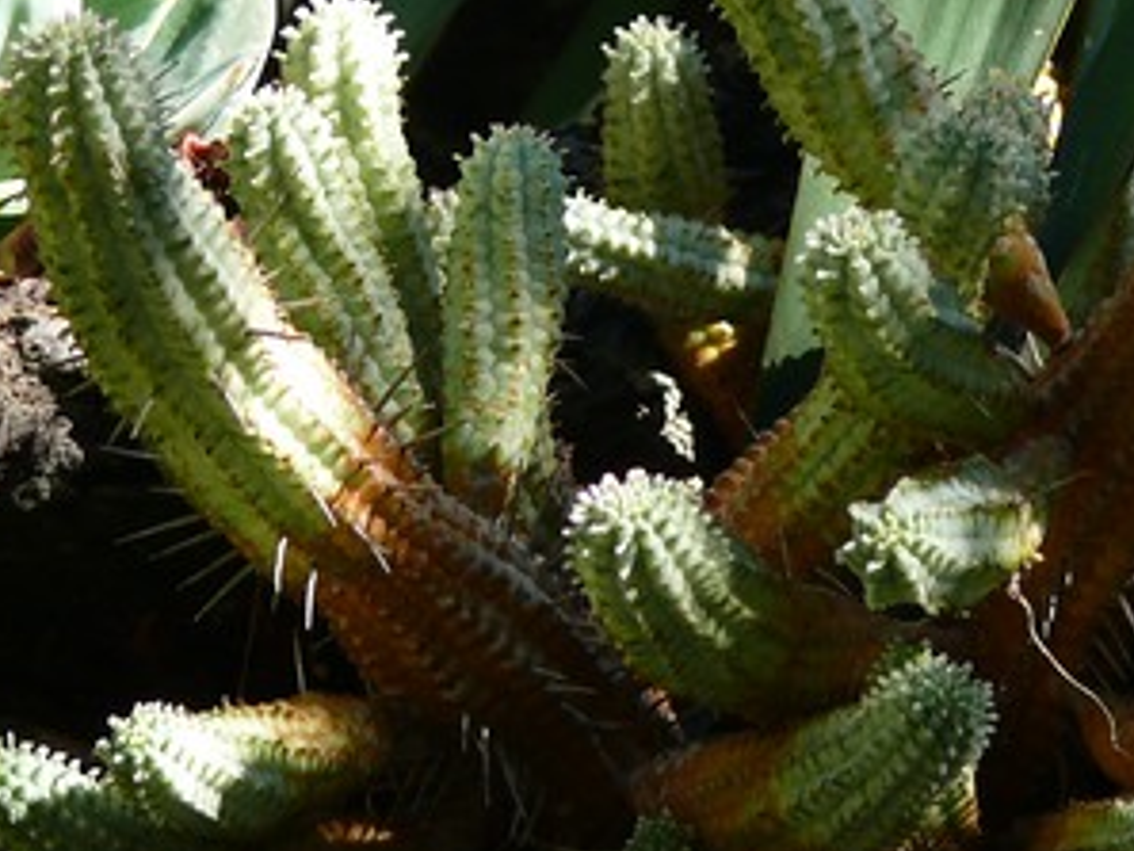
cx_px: 588
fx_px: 15370
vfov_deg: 3.2
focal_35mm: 469
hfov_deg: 4.2
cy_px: 149
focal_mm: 39.4
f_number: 3.6
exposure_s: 1/80
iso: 100
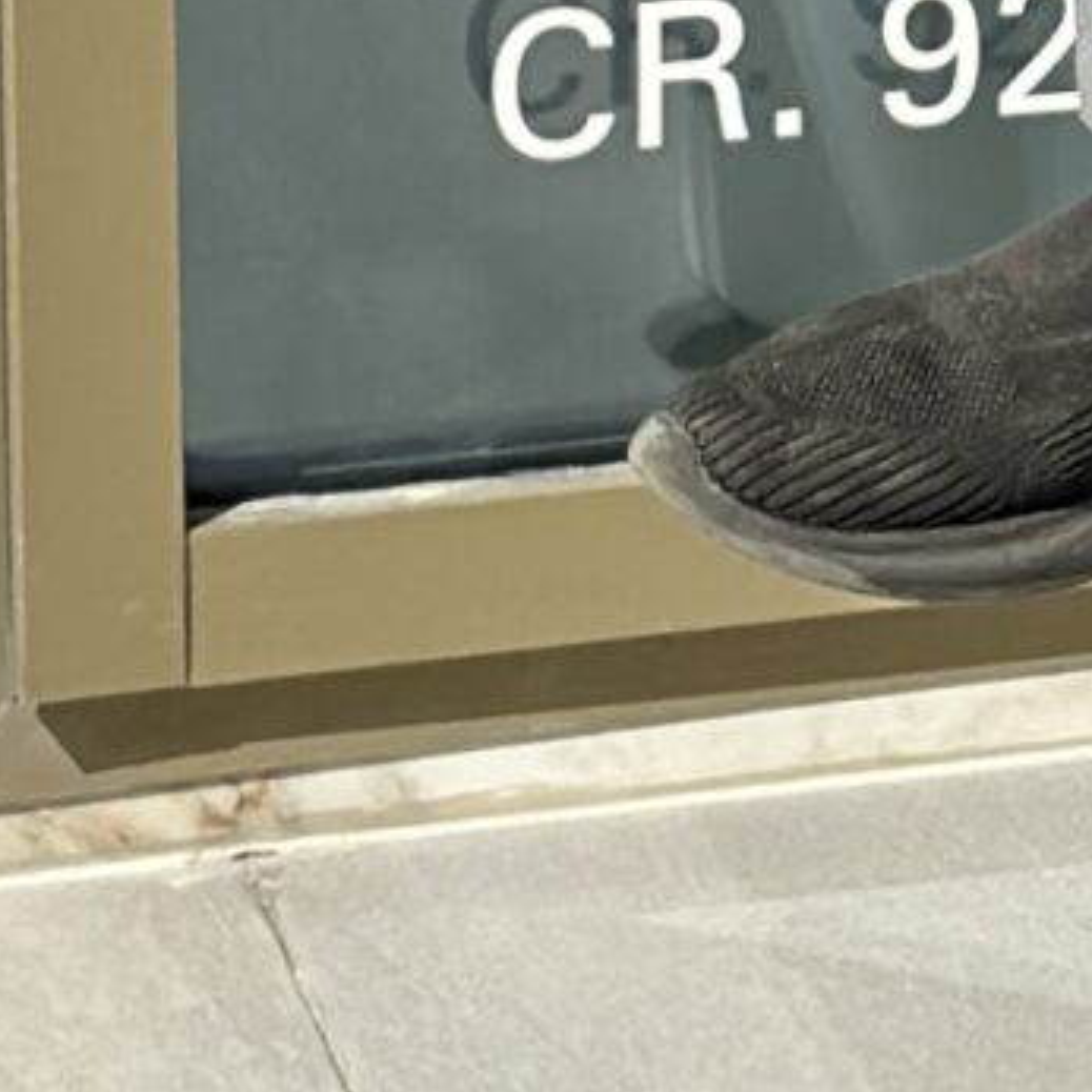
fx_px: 11207
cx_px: 2257
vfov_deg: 5.4
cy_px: -1379
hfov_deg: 5.5
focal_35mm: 314
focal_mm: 6.86
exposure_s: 1/7634
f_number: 1.78
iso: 80
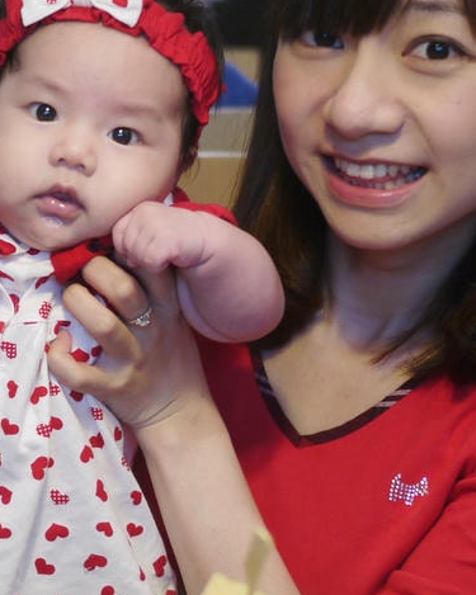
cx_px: 117
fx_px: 1762
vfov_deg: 19.2
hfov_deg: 15.3
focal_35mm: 100
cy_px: 260
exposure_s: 1/60
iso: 200
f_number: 1.7
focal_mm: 20
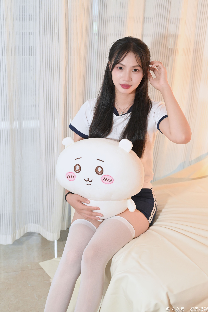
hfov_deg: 27.0
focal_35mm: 50
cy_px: 156
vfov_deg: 39.6
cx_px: 104
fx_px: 433
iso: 5000
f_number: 4
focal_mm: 50
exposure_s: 1/100
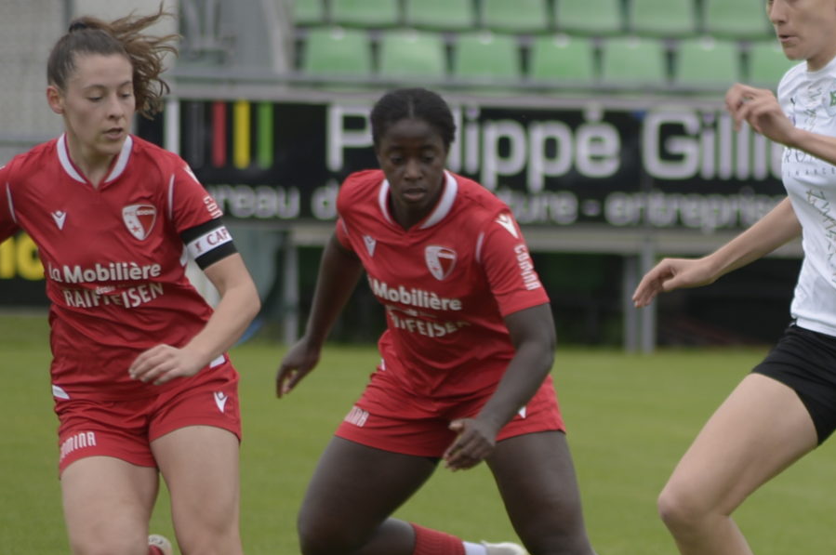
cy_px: 493
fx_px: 13869
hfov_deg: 3.4
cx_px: 908
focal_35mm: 598
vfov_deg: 2.3
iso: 200
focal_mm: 210
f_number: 4.8
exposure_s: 1/500
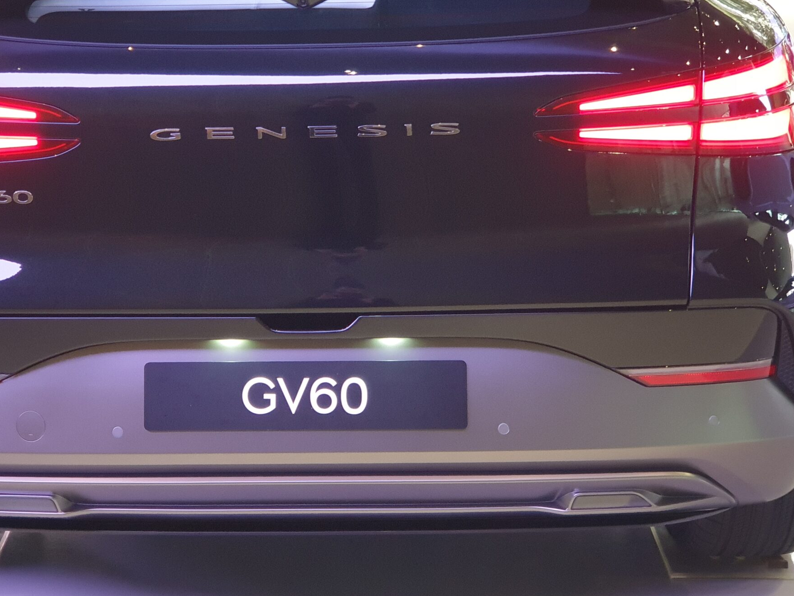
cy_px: 179
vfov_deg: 19.3
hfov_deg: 25.6
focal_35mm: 76
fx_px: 1743
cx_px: 332
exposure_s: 1/30
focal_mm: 6
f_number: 2.4
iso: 320
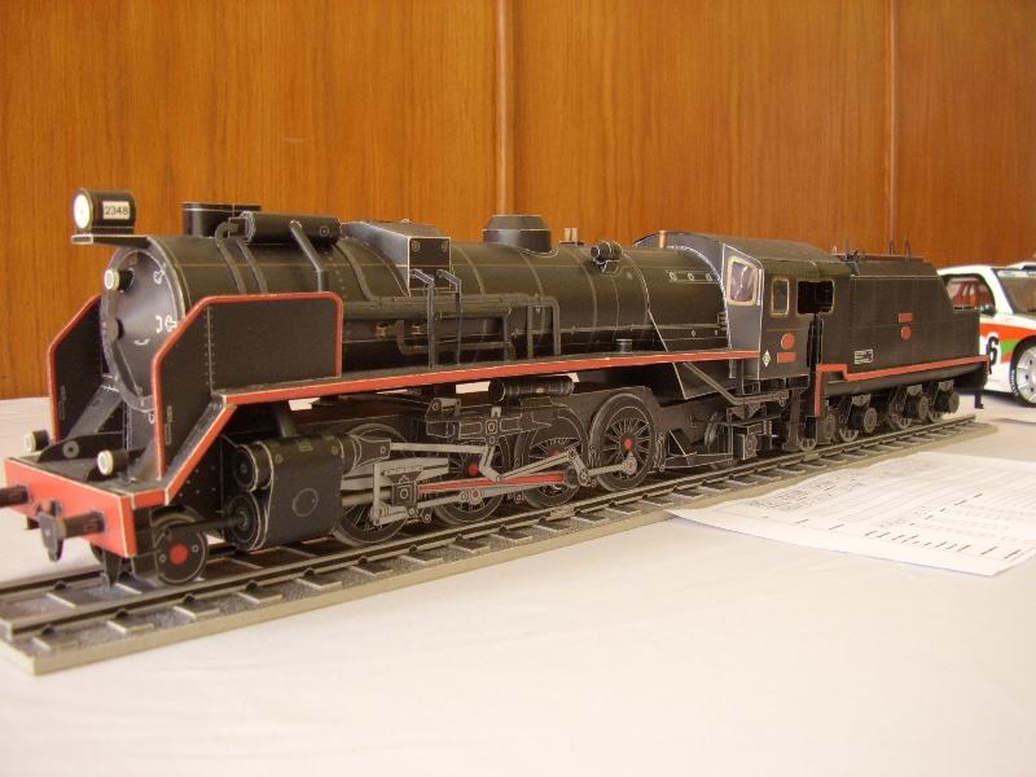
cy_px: 388
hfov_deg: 60.0
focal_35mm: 30
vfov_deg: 46.8
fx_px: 898
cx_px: 518
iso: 200
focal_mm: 5.8
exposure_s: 1/65
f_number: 2.9
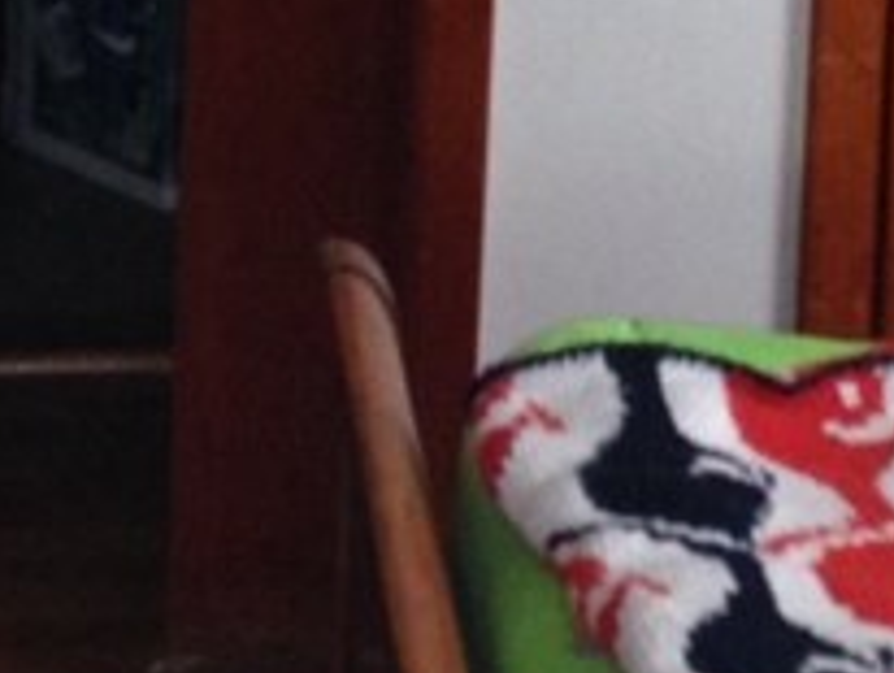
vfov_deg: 8.5
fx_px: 4240
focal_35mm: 164
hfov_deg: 12.0
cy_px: -729
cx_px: 608
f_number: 2.4
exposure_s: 1/20
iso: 160
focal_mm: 4.12
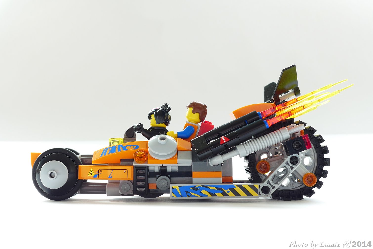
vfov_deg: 27.0
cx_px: 186
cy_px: 124
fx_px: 518
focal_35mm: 50
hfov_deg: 39.6
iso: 100
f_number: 3.5
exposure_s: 1/20
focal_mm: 9.8
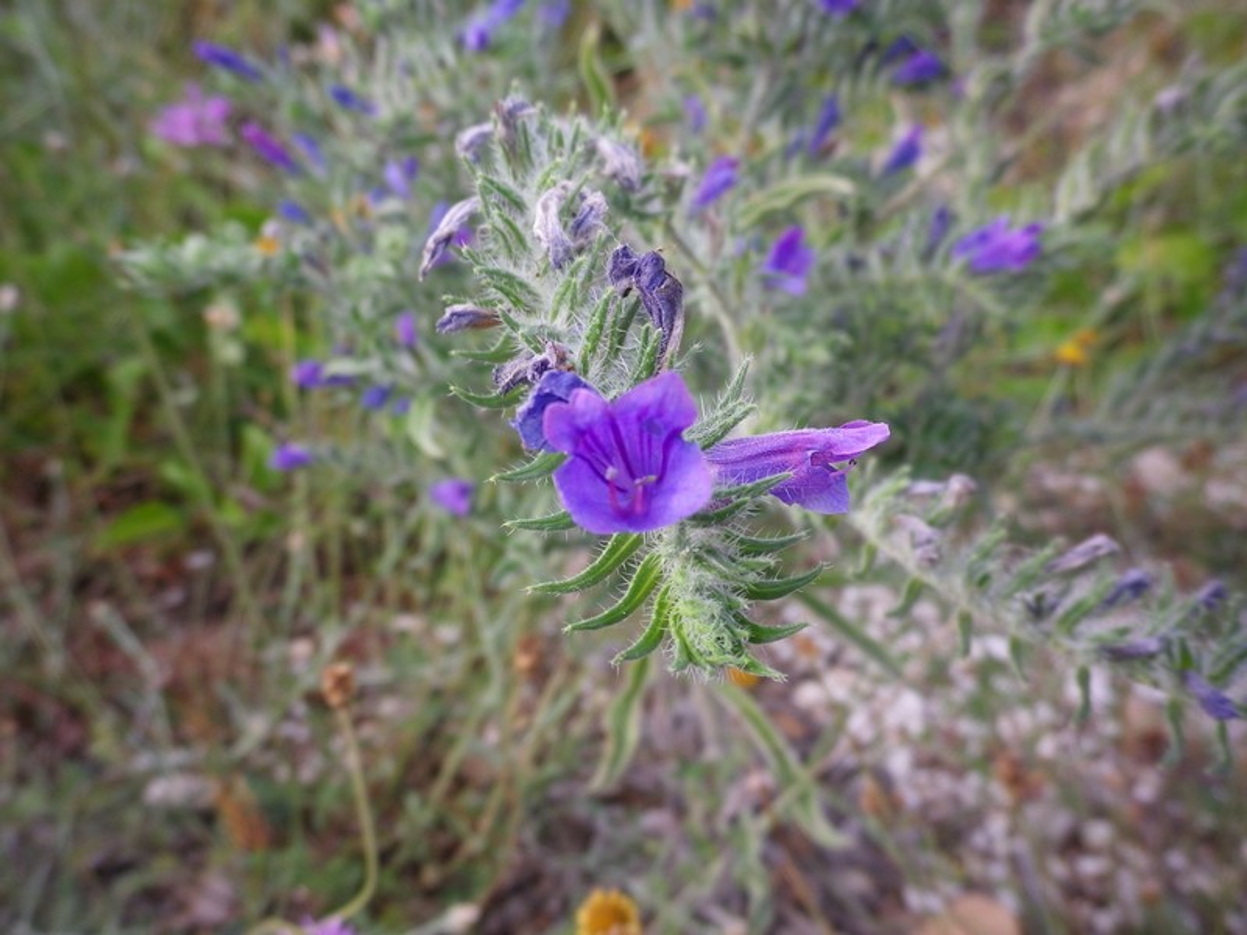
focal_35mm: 35
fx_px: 1261
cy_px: 468
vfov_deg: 40.7
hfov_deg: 52.6
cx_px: 624
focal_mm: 6.36
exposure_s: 1/100
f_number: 3.9
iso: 80
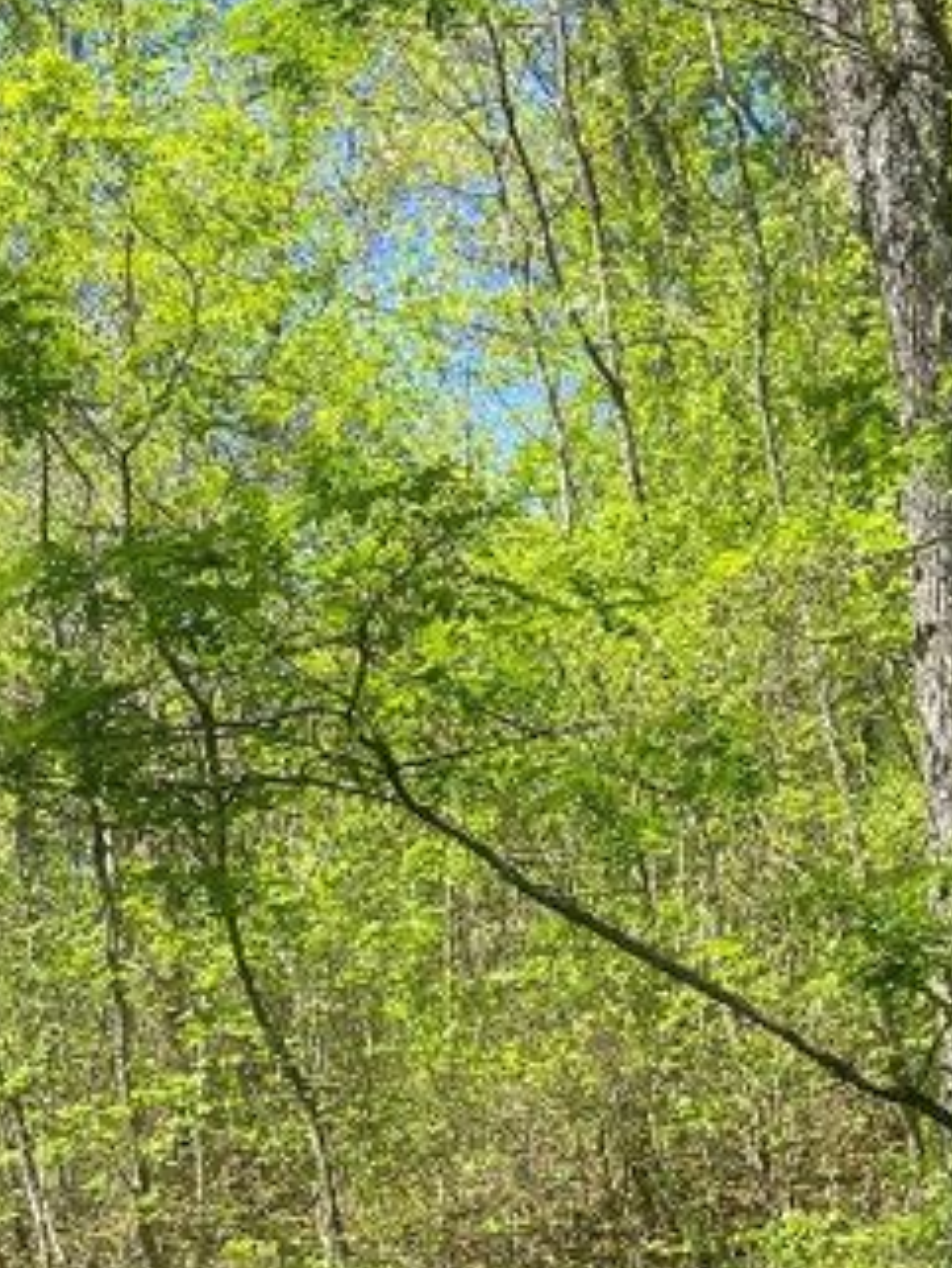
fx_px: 1979
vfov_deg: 33.9
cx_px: 573
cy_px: 1096
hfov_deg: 27.0
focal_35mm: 54
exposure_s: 1/799
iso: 32
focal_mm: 4.25
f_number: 1.8
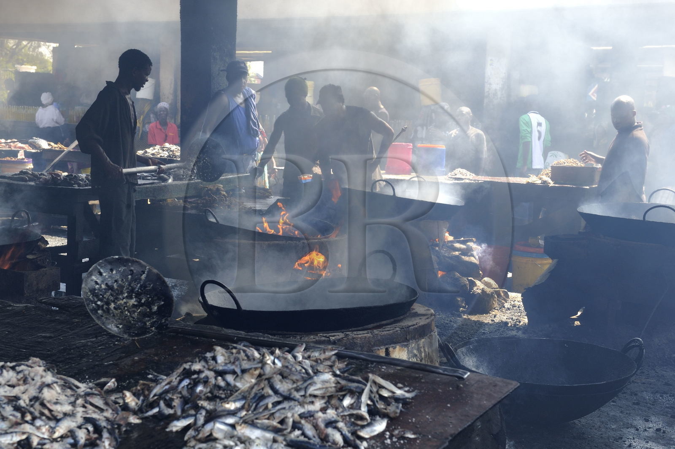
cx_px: 338
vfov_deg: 27.0
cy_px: 224
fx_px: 937
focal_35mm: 50
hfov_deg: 39.6
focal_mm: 50
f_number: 8
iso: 400
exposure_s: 1/125
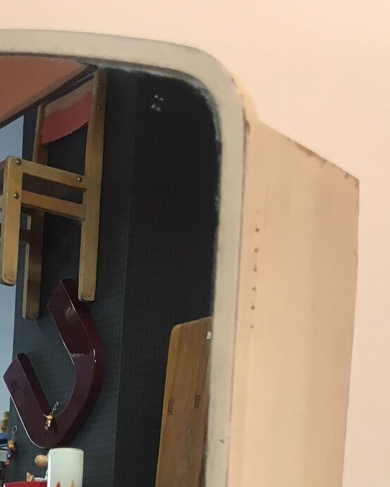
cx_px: -10
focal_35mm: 83
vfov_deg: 20.3
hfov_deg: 18.0
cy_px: 698
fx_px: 1198
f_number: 2.2
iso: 80
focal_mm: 4.15
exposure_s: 1/33
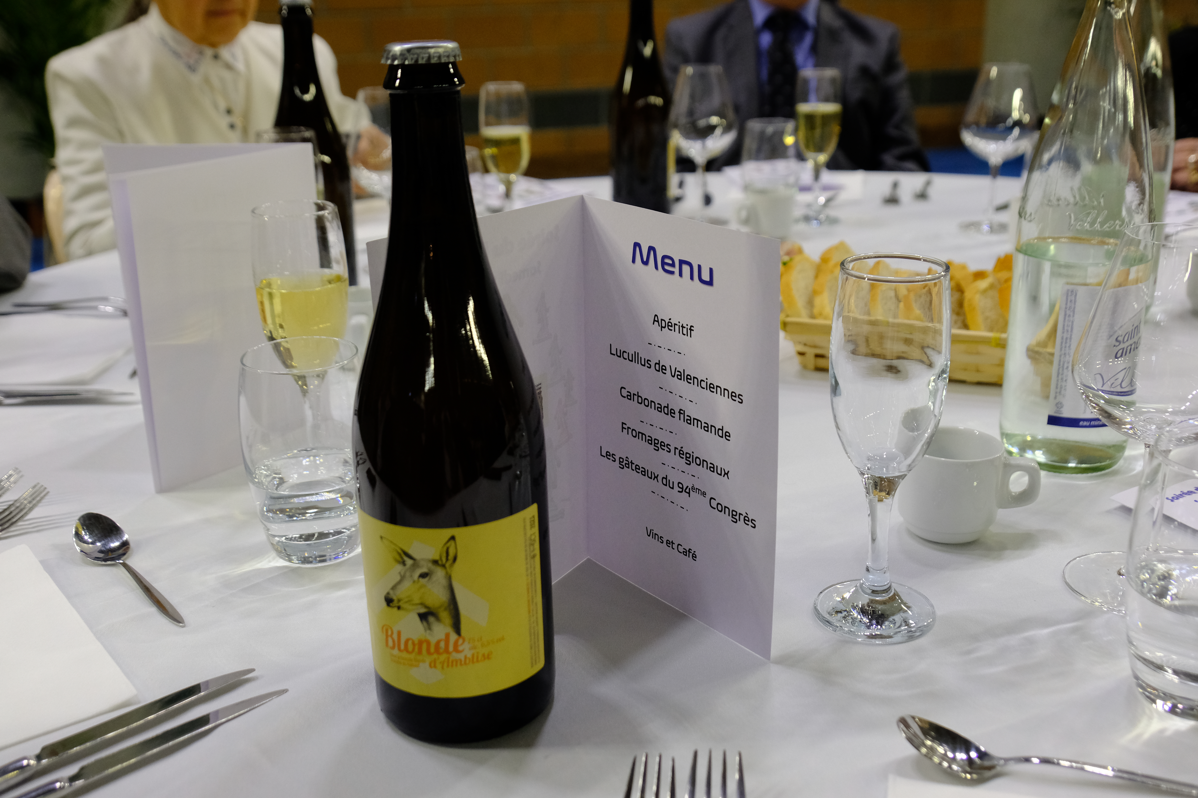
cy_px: 399
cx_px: 599
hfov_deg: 53.1
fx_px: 1198
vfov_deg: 36.9
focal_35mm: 36
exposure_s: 1/320
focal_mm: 24.3
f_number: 4
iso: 1600
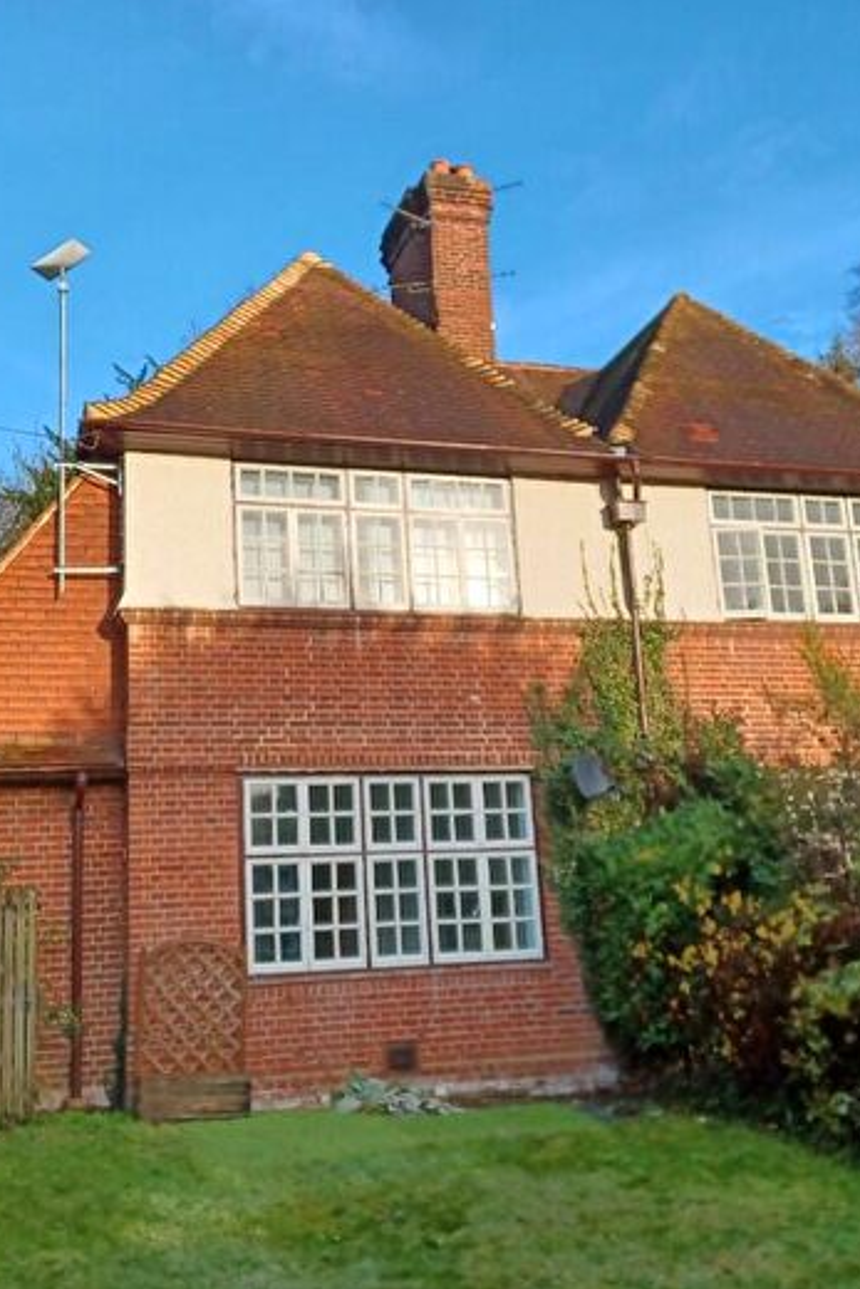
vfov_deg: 54.4
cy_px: 643
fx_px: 1253
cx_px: 397
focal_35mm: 35
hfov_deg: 37.9
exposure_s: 1/155
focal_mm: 4.6
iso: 32
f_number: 1.8
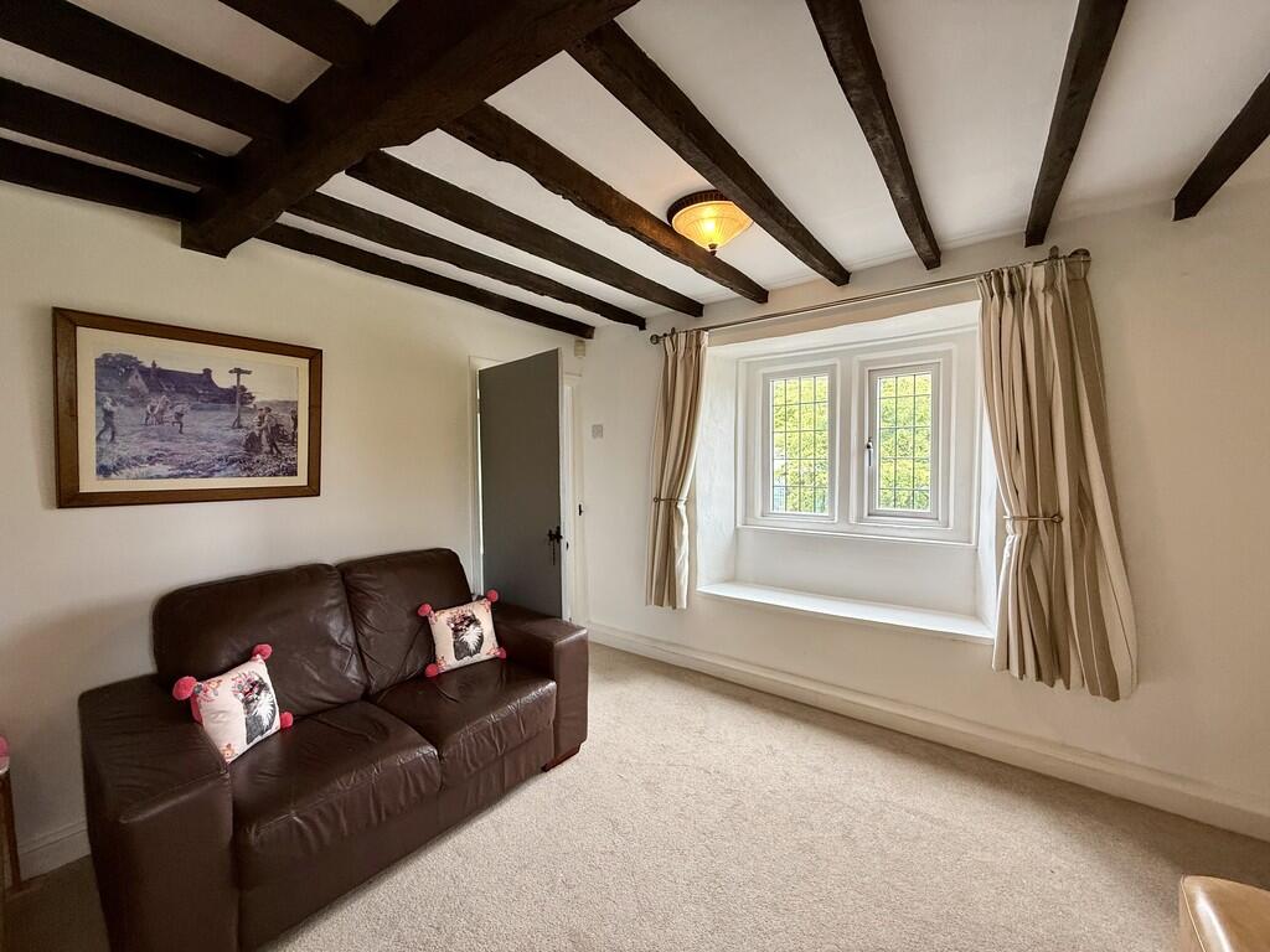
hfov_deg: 102.1
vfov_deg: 85.7
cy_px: 476
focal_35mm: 14
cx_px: 635
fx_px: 514
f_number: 2.2
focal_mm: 2.22
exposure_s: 1/99
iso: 160
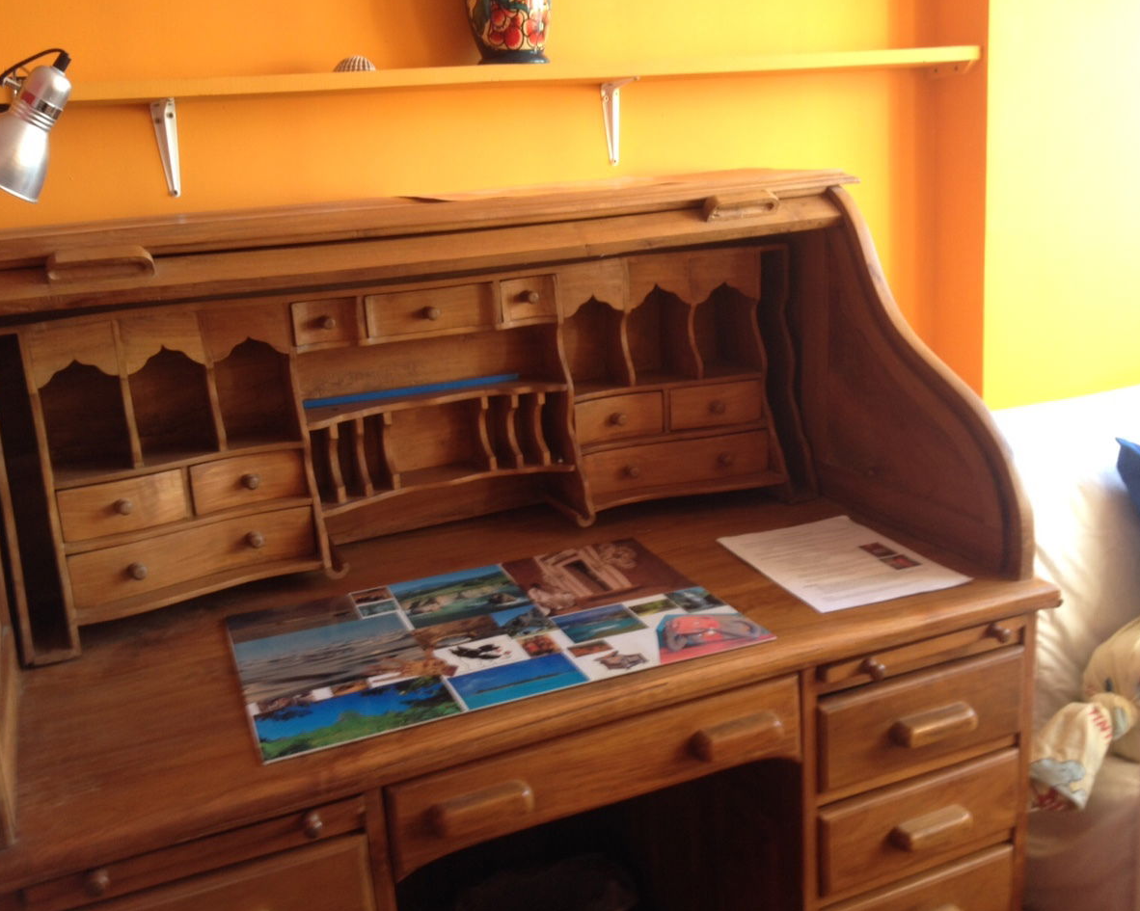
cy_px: 451
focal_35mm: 37
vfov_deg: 40.1
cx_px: 591
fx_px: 1248
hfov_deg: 49.1
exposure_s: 1/20
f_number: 2.4
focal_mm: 4.28
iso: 50
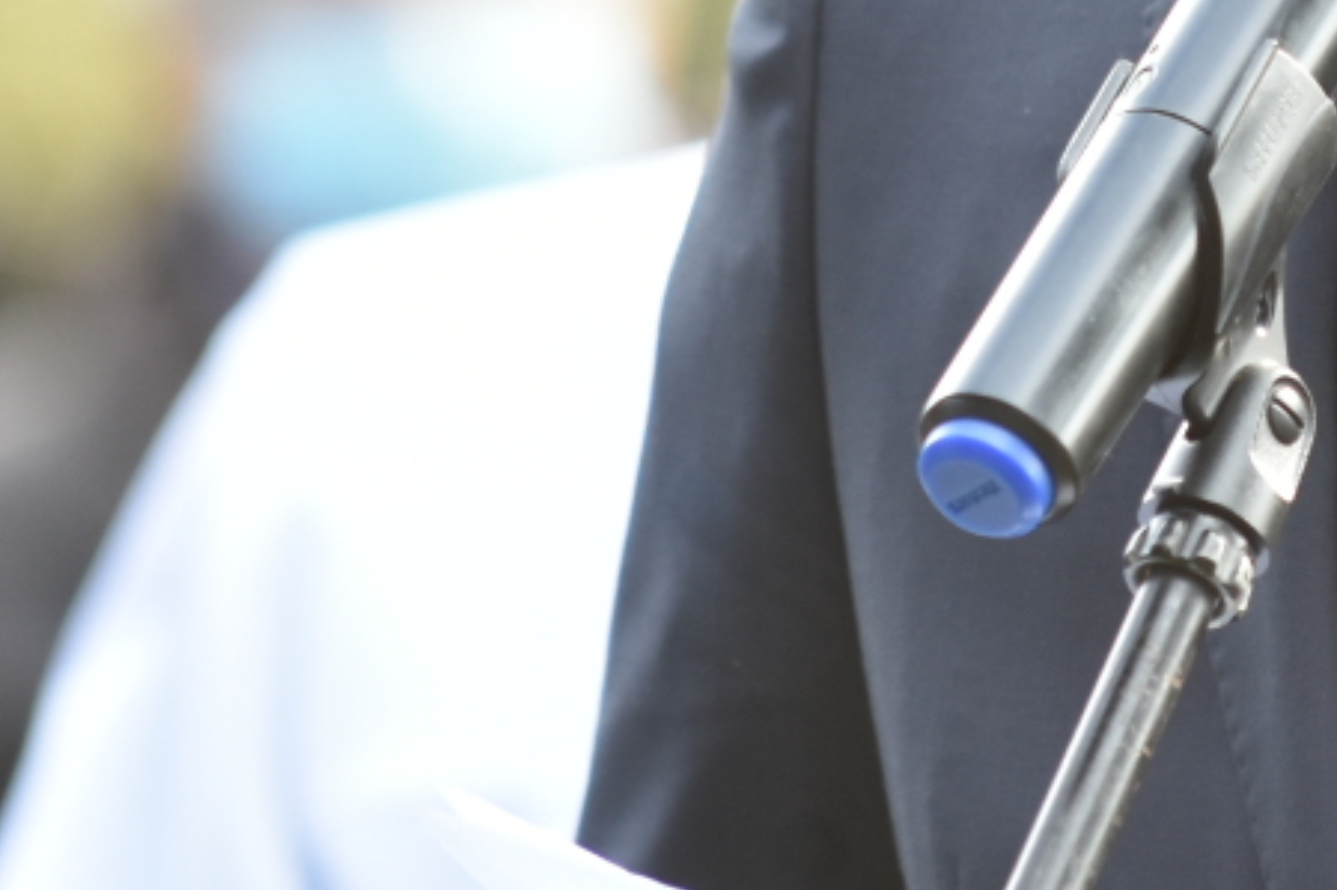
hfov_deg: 2.1
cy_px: -357
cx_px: 1519
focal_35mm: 974
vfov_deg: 1.4
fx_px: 36158
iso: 400
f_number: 2.8
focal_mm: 180
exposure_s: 1/400
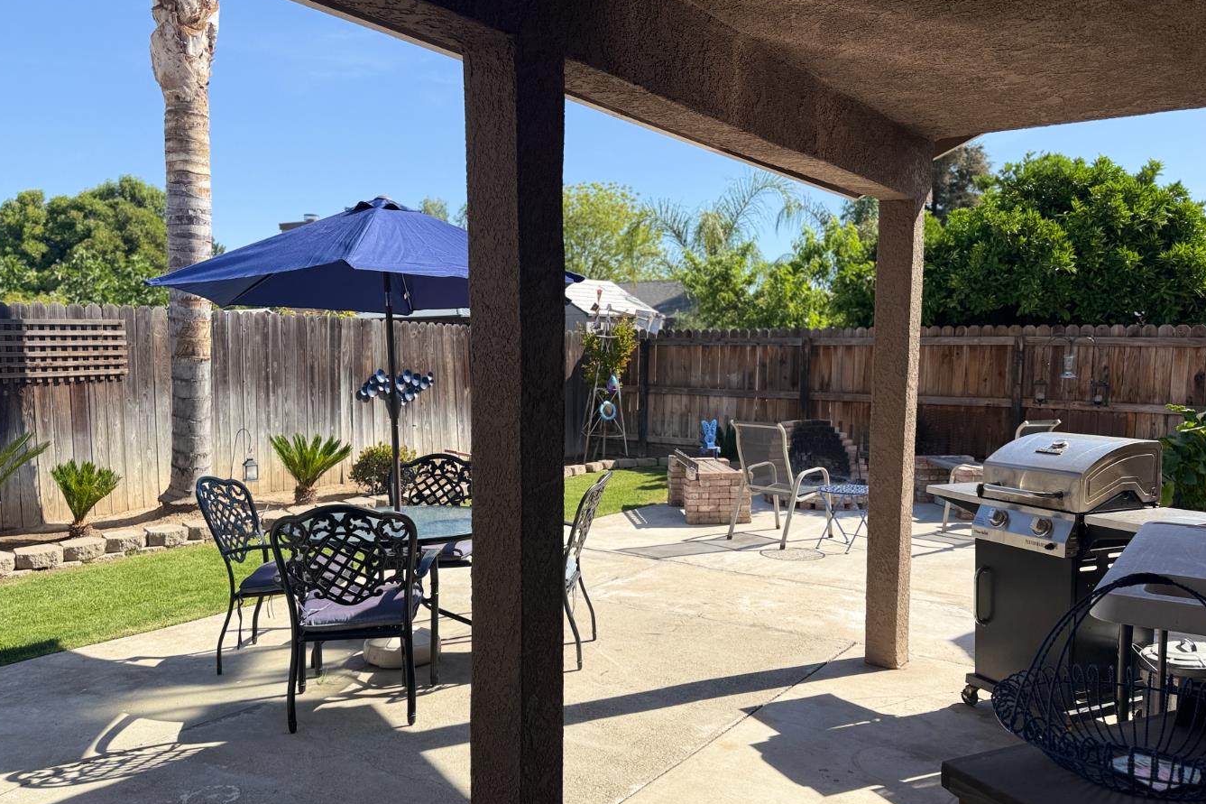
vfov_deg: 46.3
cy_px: 440
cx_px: 593
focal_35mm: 28
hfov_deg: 65.5
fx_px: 938
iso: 80
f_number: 1.78
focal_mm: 6.76
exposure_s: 1/3021
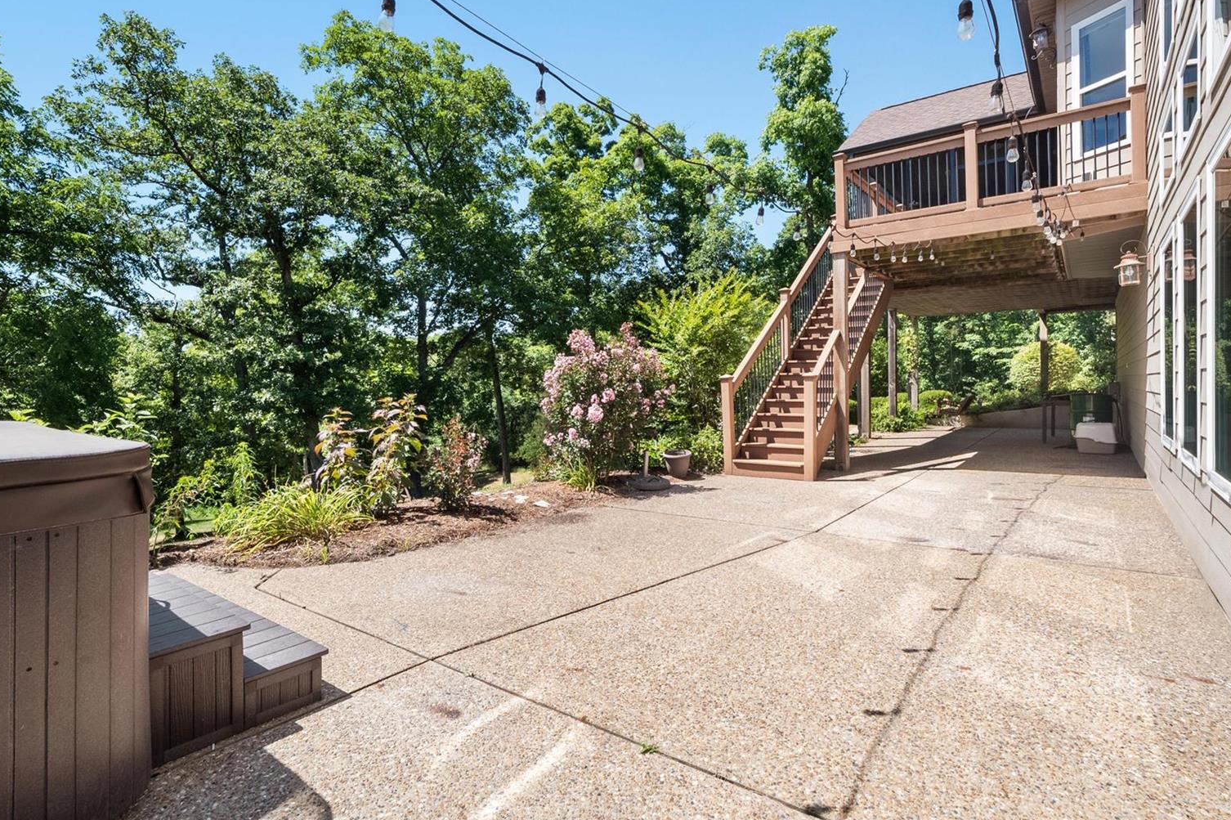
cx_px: 621
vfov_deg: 70.4
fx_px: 581
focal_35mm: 17
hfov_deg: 93.3
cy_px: 392
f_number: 8
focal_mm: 8
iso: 400
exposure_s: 1/400
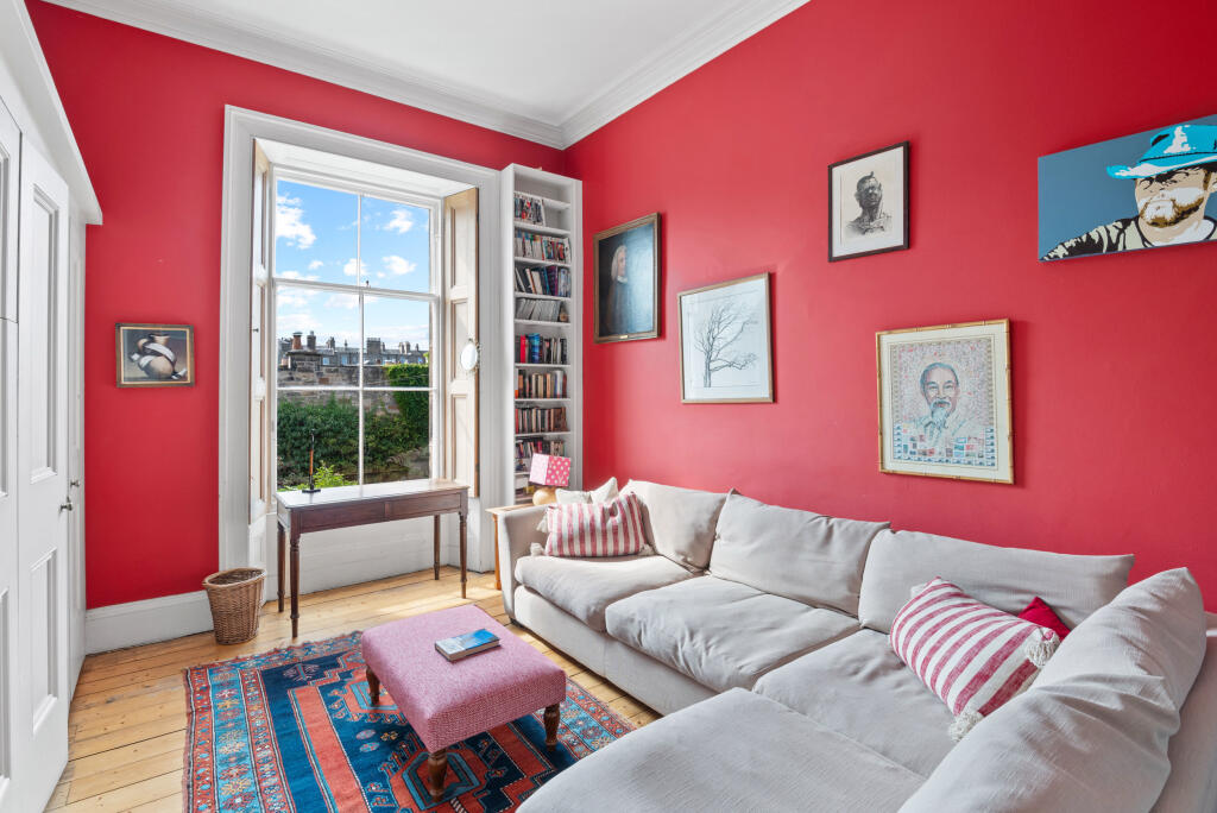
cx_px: 608
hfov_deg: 96.7
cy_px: 406
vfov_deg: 73.8
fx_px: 541
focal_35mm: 16
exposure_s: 1/13
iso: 250
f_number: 9
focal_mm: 16
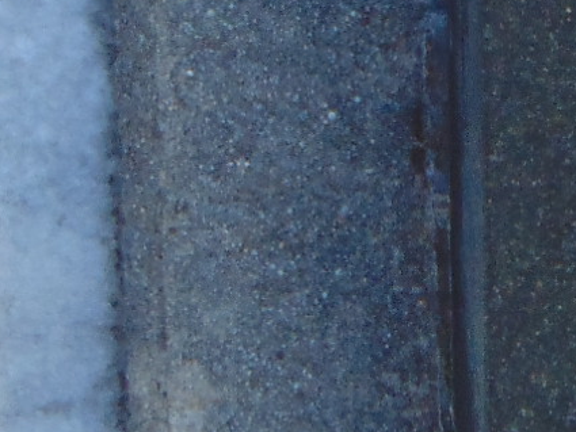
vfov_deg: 2.3
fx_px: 10952
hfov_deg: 3.0
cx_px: 1018
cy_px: 321
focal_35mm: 658
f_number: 3.9
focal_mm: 19.4
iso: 80
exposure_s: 1/200
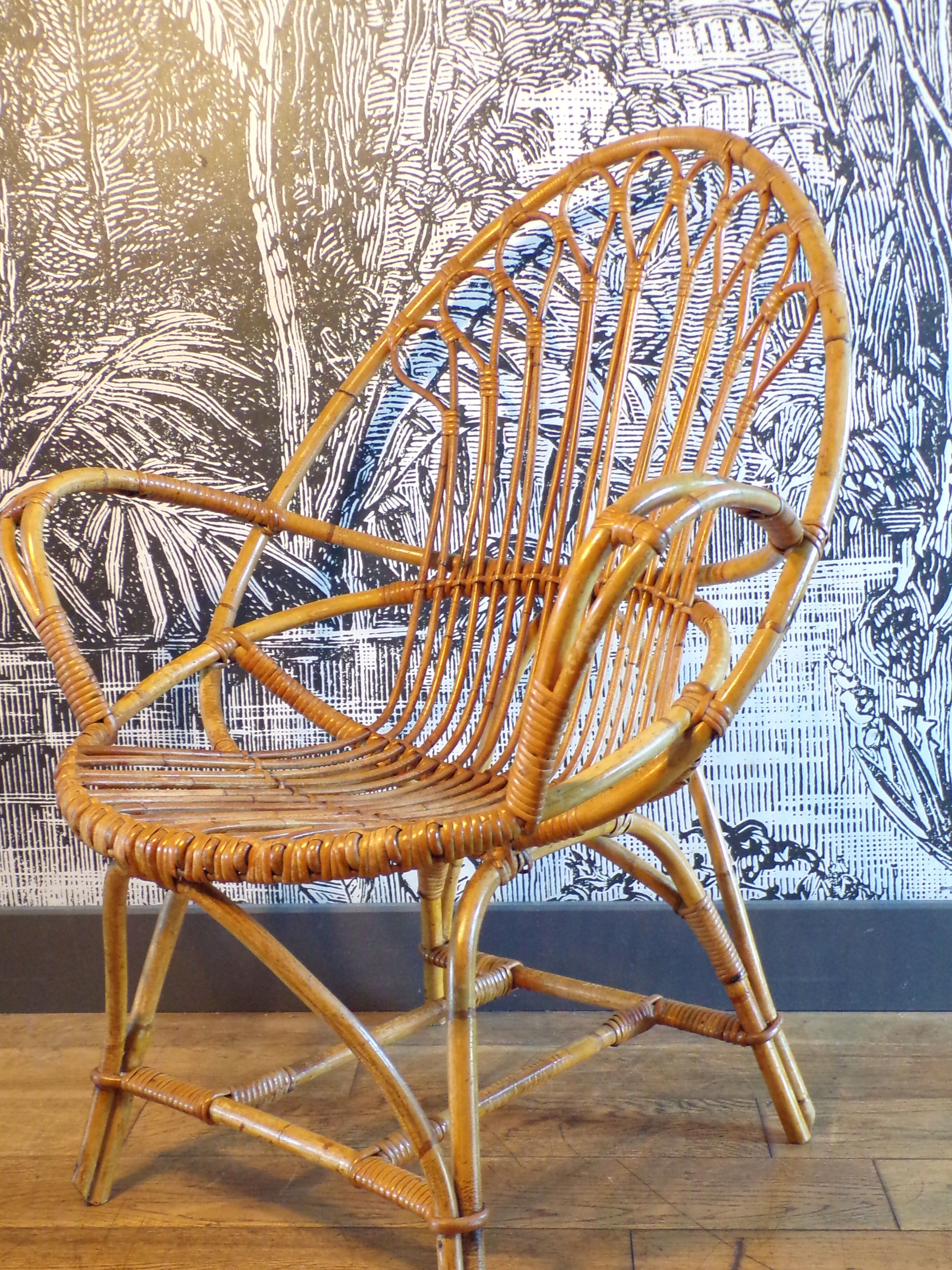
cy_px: 749
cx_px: 437
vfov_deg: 45.6
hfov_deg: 35.1
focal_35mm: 41
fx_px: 1503
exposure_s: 1/17
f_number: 3.2
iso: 400
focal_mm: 5.8
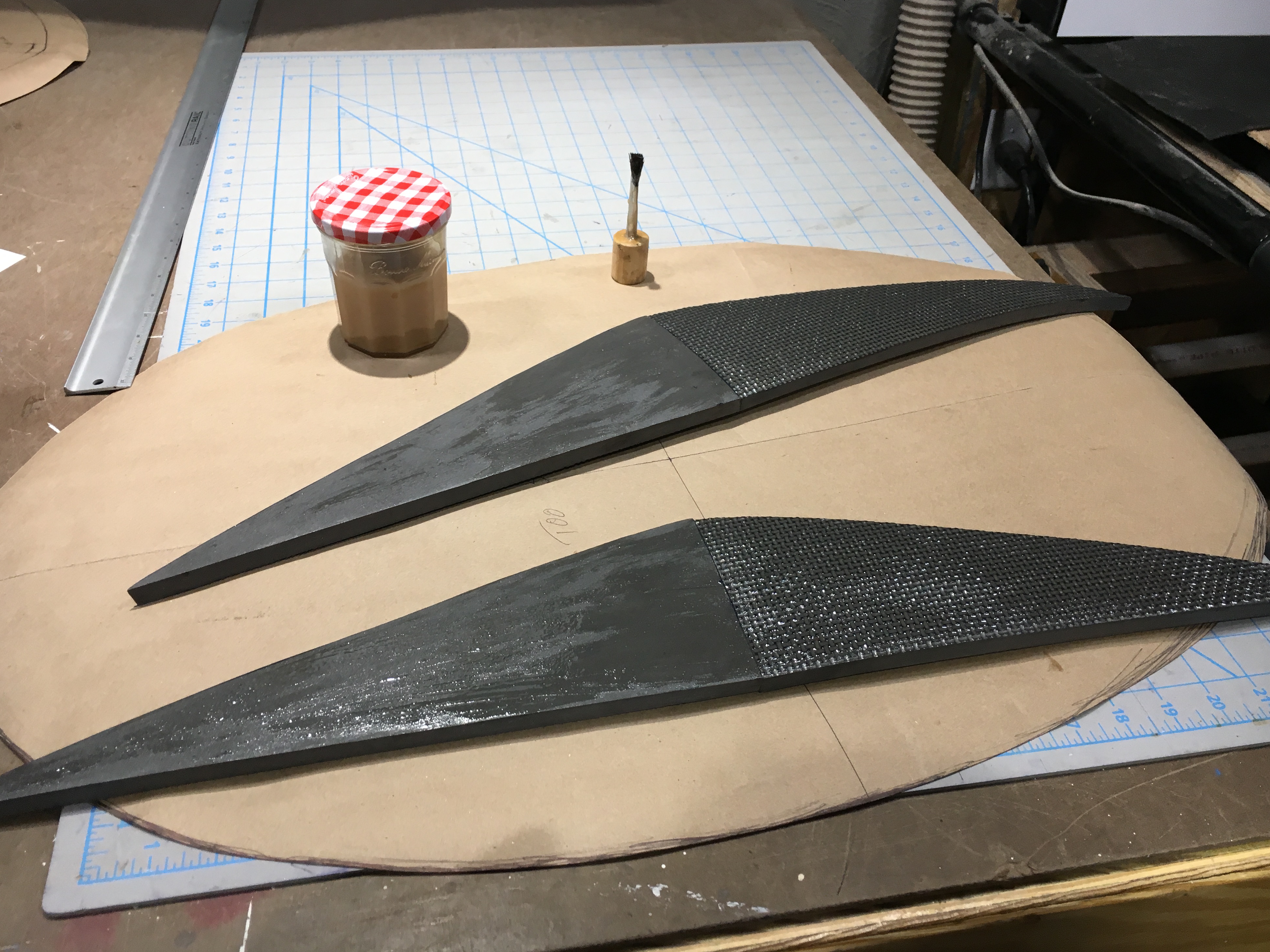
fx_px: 1101
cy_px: 468
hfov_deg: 60.0
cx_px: 623
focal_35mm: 30
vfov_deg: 46.8
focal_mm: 4.15
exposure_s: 1/30
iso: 32
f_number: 2.2
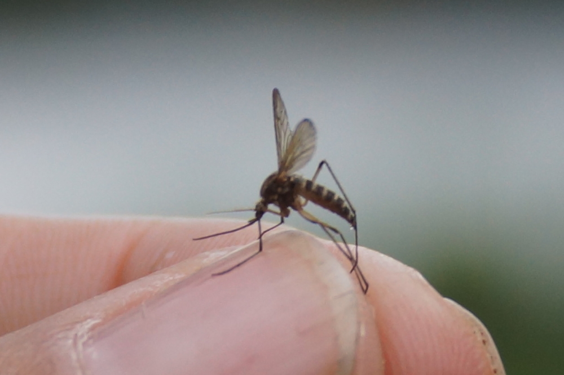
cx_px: 282
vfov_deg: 12.2
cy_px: 188
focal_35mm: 112
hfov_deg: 18.2
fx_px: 1762
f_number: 5.6
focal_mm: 75
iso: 400
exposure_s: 1/125
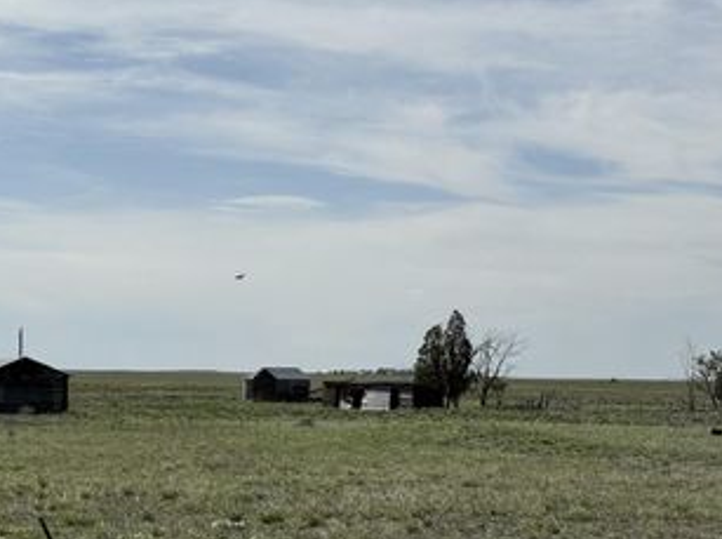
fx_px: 1728
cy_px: 237
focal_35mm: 83
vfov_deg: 17.7
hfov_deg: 23.5
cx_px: 240
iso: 50
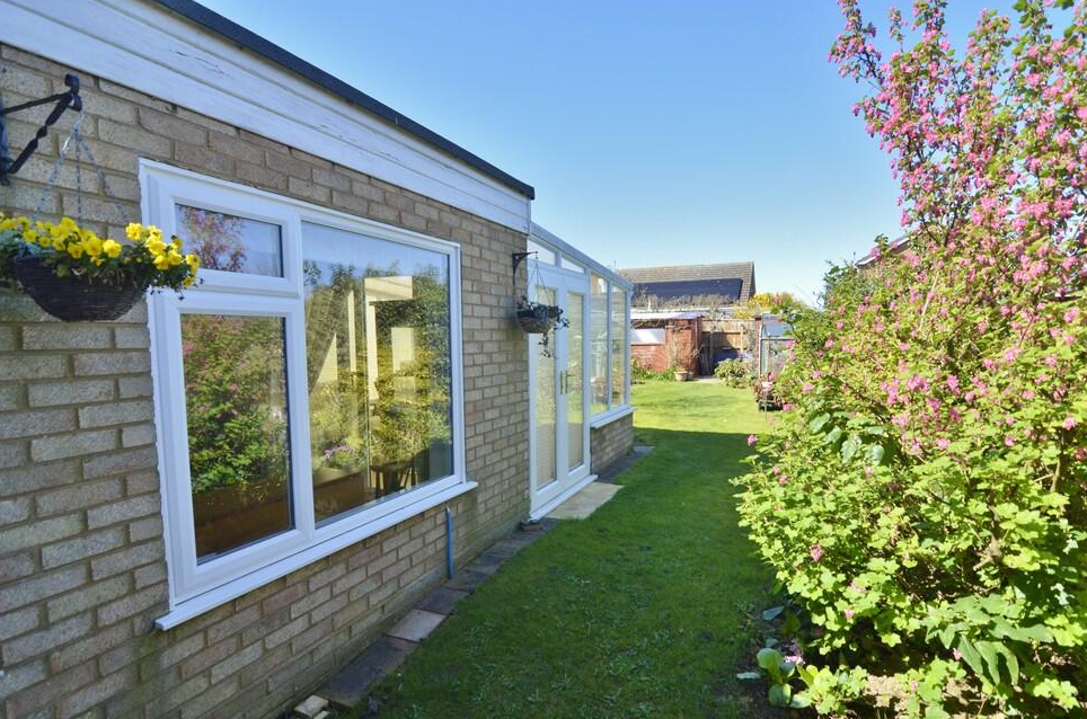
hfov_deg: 91.6
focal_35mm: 18
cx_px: 566
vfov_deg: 68.5
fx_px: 528
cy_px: 380
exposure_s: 1/640
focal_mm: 11
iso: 400
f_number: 5.6
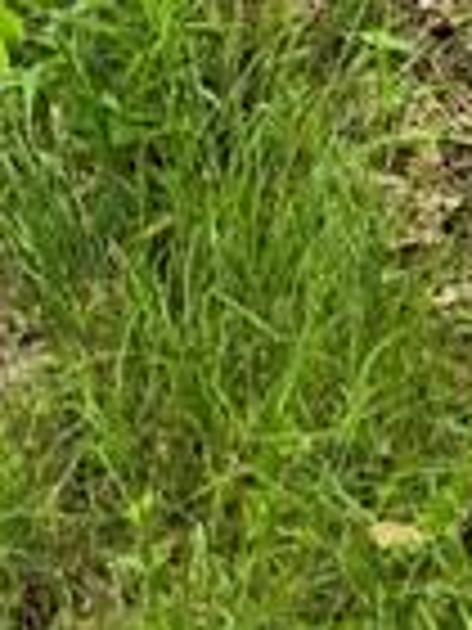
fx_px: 3054
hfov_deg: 8.8
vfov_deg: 9.5
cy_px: -1202
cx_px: -49
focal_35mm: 168
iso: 12
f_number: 1.7
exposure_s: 1/313
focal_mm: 6.3
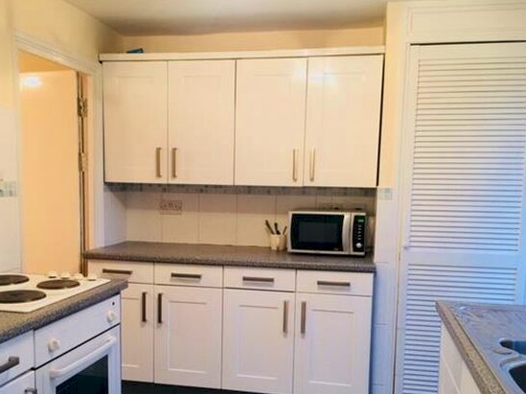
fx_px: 562
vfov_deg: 38.4
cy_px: 245
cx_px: 229
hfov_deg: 50.0
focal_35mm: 37
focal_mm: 4.15
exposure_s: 1/17
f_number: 2.2
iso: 80
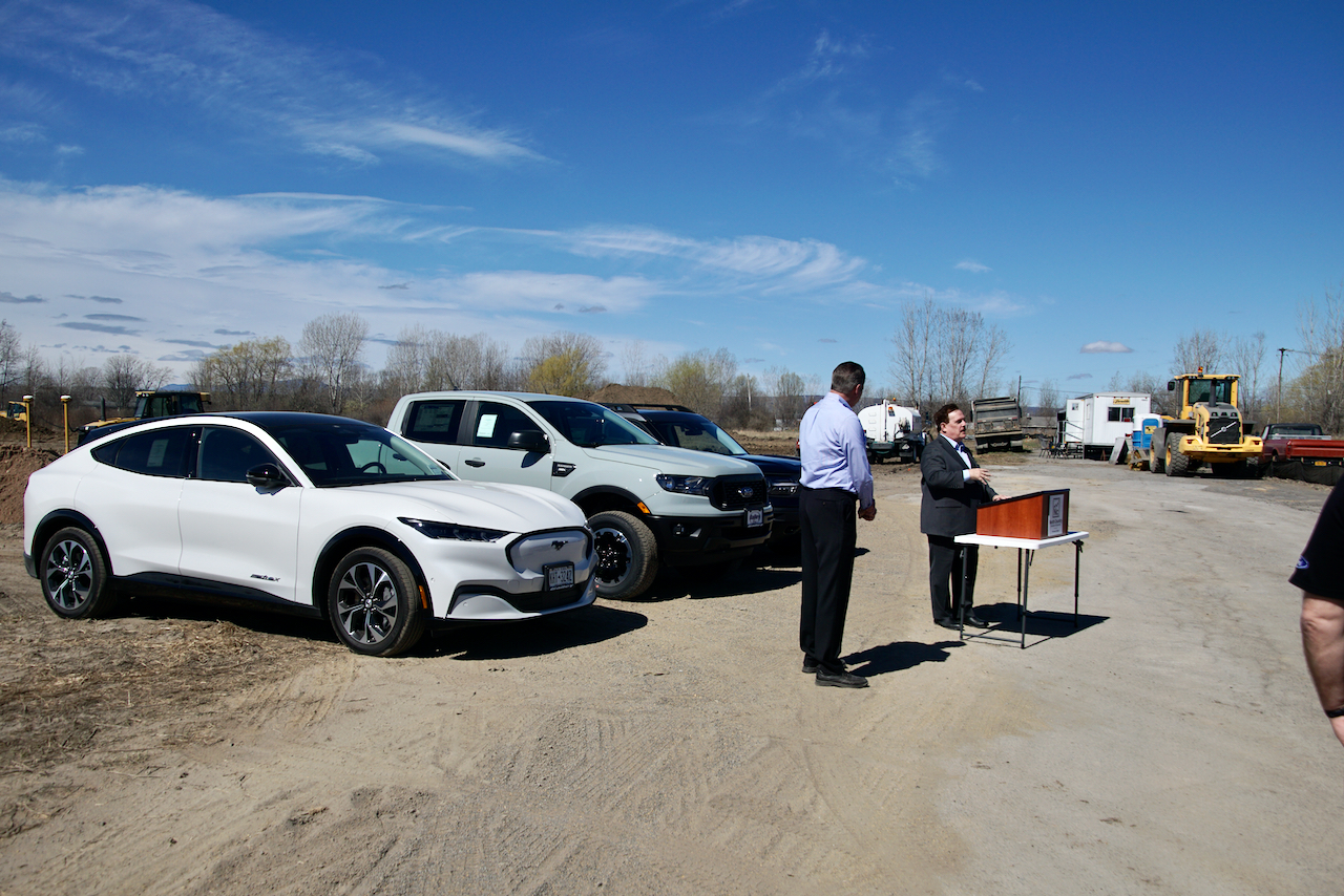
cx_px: 672
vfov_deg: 40.0
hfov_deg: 57.2
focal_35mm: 33
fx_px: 1232
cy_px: 448
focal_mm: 22
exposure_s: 1/1500
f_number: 5.6
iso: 100
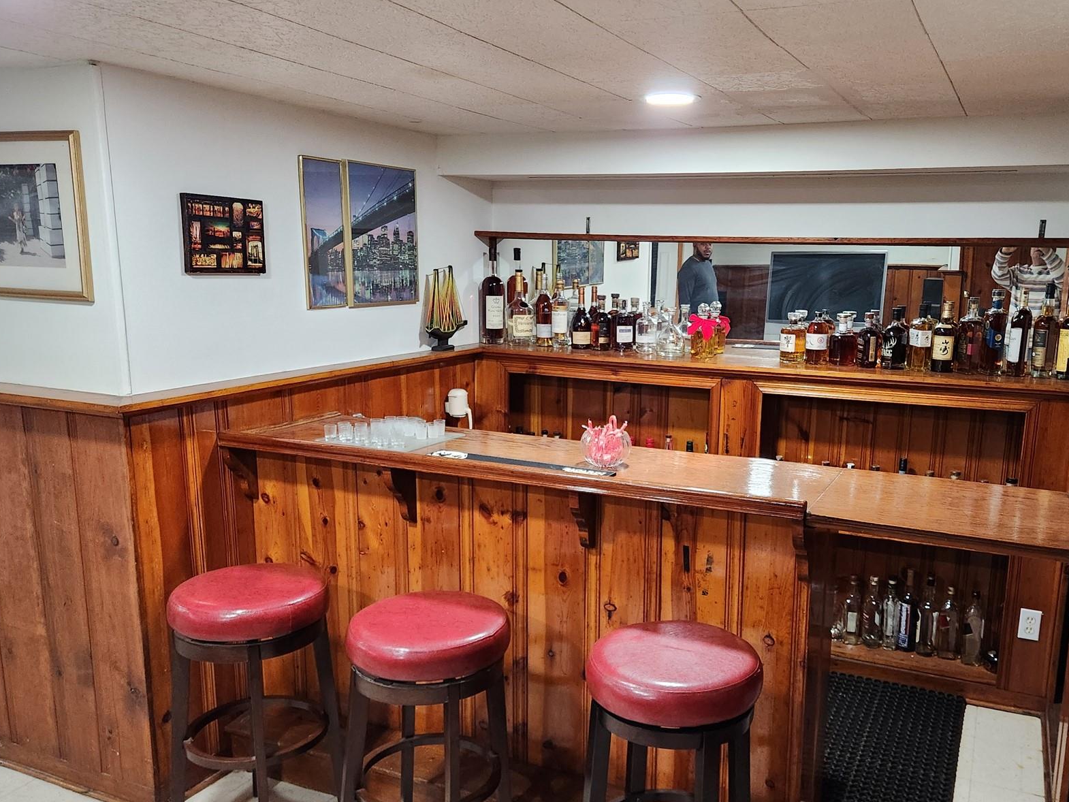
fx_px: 927
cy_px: 464
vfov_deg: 46.6
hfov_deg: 59.5
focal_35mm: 30
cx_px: 633
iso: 800
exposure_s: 1/120
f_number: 1.8
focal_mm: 5.4
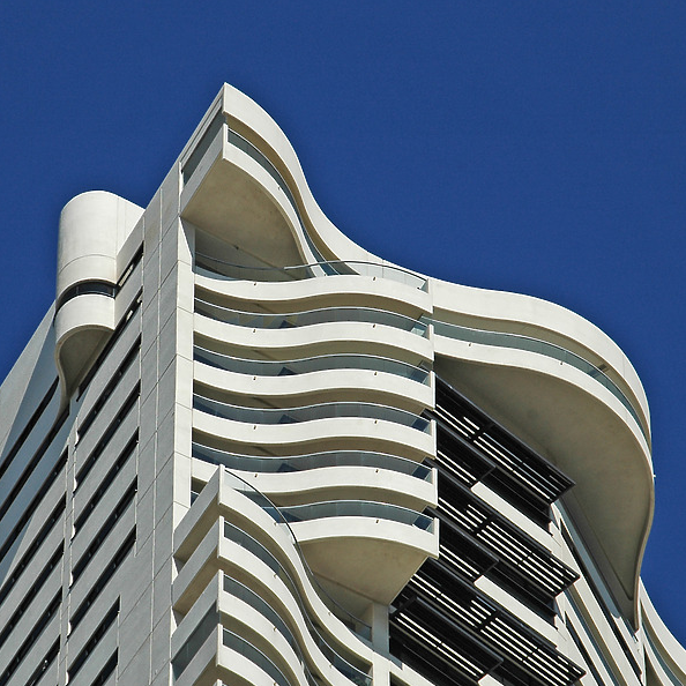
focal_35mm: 193
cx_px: 284
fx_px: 4327
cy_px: 344
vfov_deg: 9.1
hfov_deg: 9.1
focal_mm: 100
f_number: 8
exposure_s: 1/1000
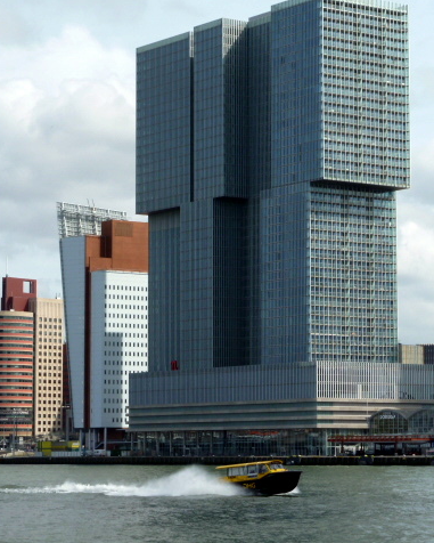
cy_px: 270
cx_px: 261
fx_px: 1894
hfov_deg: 13.1
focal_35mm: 118
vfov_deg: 16.3
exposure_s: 1/500
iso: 80
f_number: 5
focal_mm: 14.7
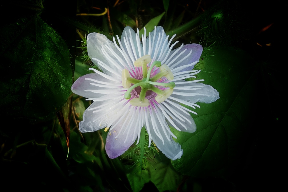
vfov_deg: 26.0
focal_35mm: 52
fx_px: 416
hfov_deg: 38.2
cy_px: 84
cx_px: 142
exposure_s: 1/327
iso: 50
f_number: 2.2
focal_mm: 2.26
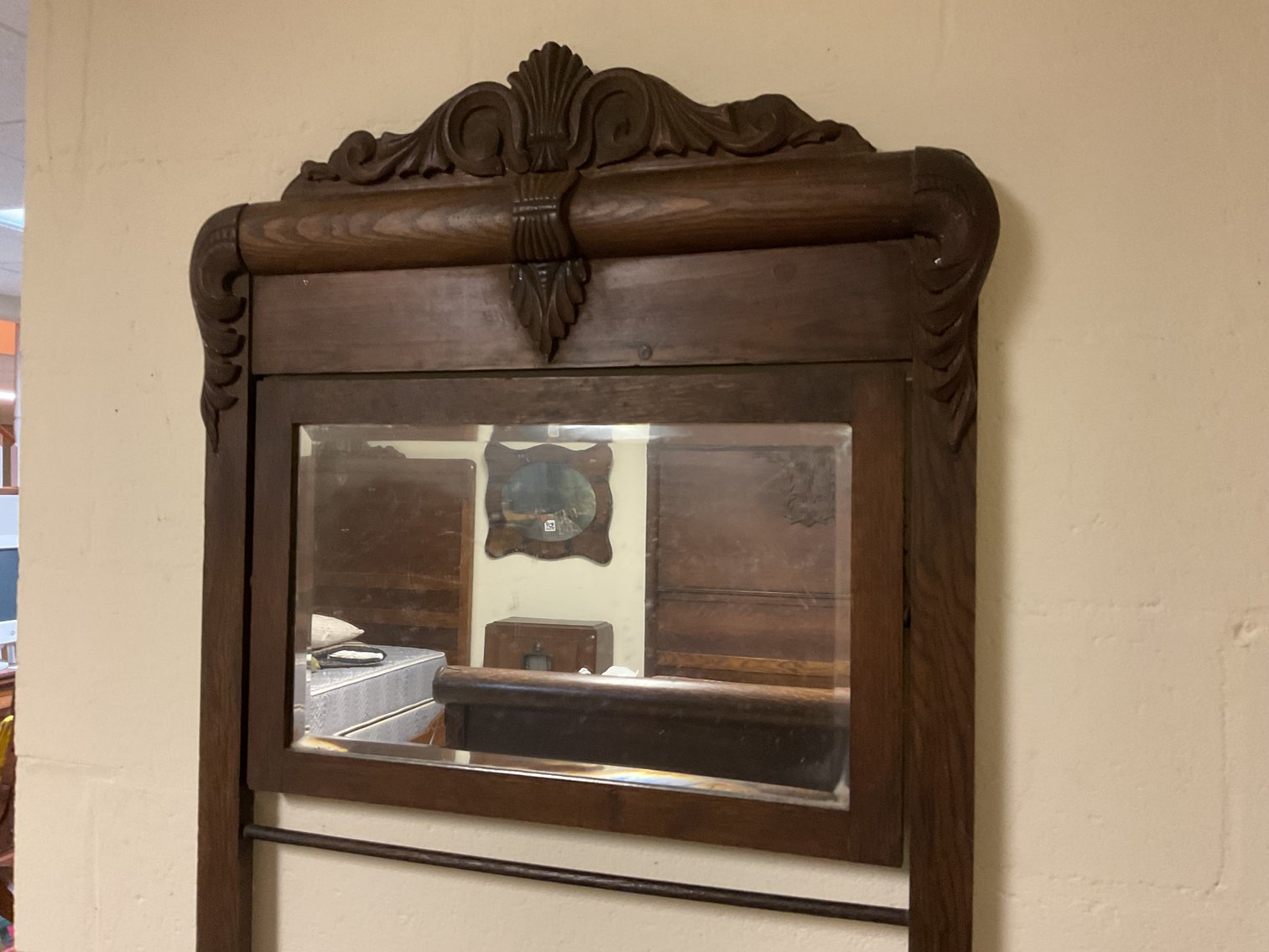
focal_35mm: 29
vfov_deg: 48.2
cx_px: 634
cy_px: 476
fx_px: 1063
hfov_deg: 61.7
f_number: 1.8
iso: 250
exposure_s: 1/40
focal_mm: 3
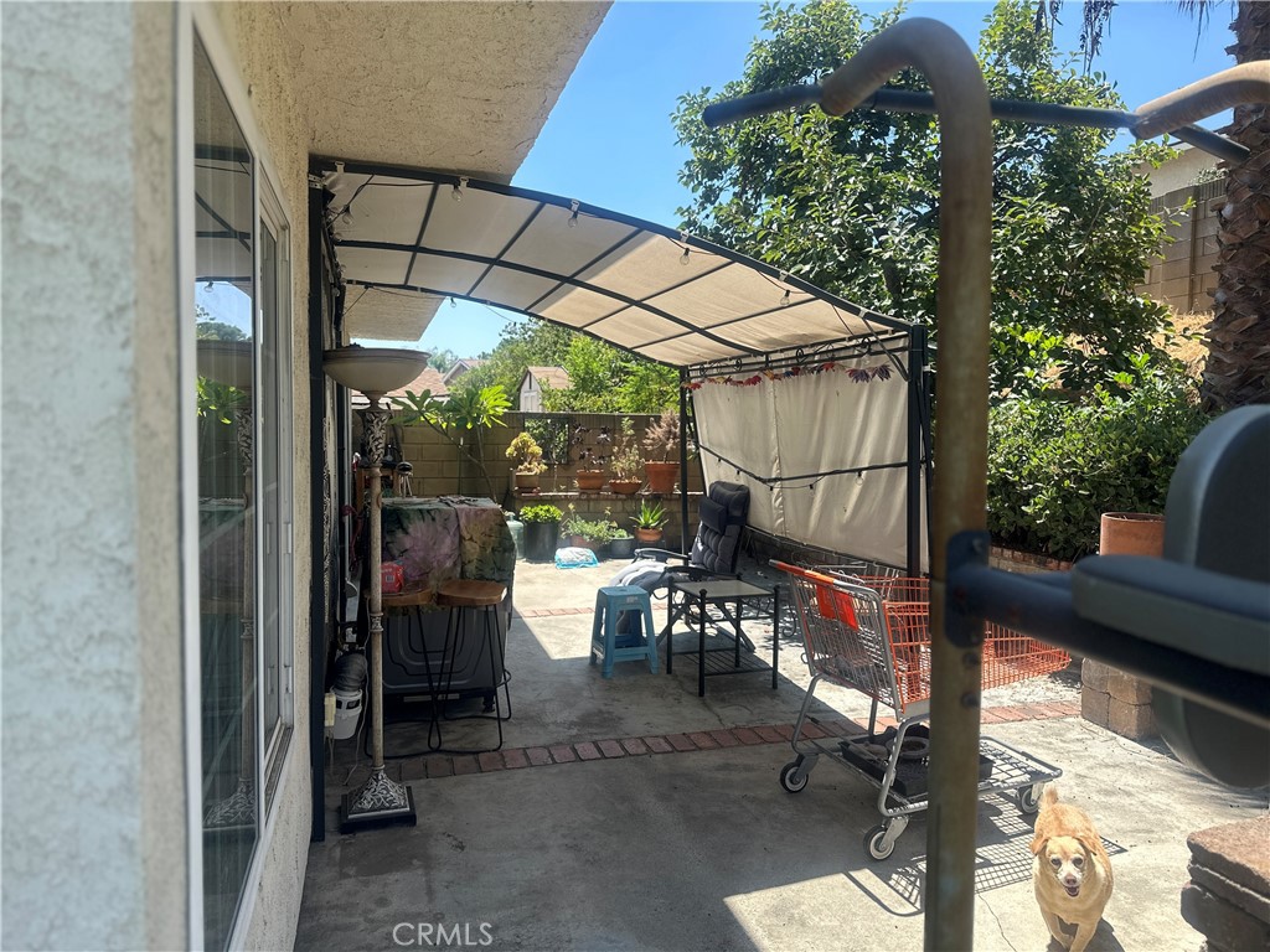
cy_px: 476
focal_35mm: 24
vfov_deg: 56.8
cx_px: 635
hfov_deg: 71.6
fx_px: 881
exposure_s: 1/1453
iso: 80
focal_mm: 6.86
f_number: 1.78
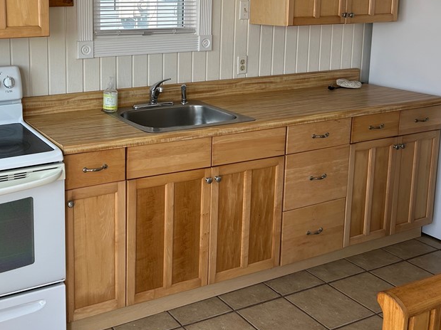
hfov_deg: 42.3
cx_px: 100
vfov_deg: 32.8
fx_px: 548
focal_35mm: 43
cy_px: 75
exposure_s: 1/436
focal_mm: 5.7
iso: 50
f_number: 1.5
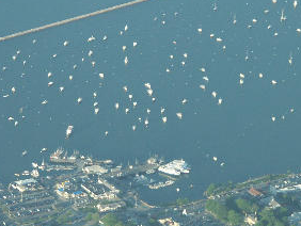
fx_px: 2976
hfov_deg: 5.8
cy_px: 97
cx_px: 110
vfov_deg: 4.4
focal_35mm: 342
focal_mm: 45.92
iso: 100
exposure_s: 1/200
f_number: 5
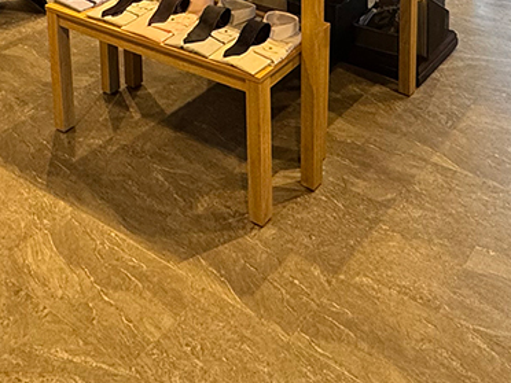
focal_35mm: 47
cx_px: 331
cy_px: -184
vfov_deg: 24.4
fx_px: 694
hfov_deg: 40.0
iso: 250
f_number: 2.2
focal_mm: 2.22
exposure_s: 1/50
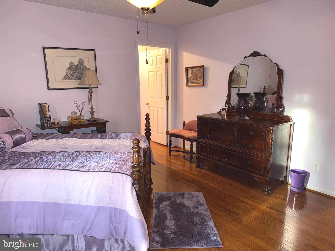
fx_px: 232
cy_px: 126
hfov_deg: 71.6
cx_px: 168
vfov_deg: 56.8
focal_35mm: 24
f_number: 1.78
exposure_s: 1/15
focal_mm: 6.76
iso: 125
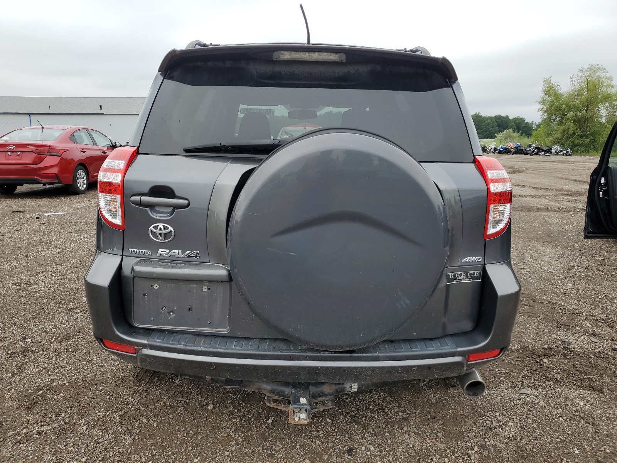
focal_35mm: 26
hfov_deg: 67.3
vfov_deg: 53.1
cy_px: 232
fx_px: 463
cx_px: 308
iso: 50
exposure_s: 1/667
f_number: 1.5
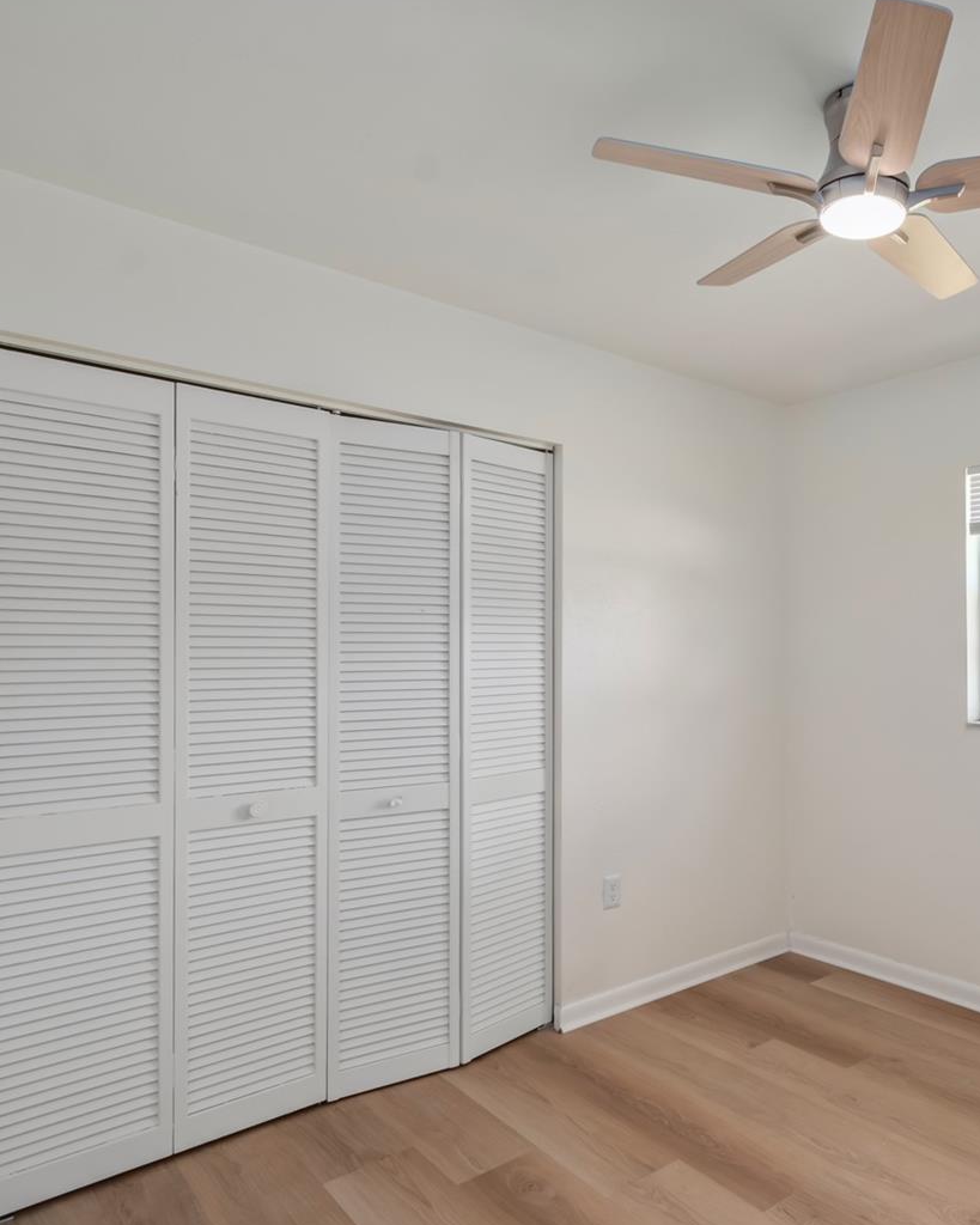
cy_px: 624
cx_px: 747
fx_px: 798
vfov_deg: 75.0
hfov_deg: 59.4
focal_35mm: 22
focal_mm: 10
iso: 250
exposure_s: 1/8
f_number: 9
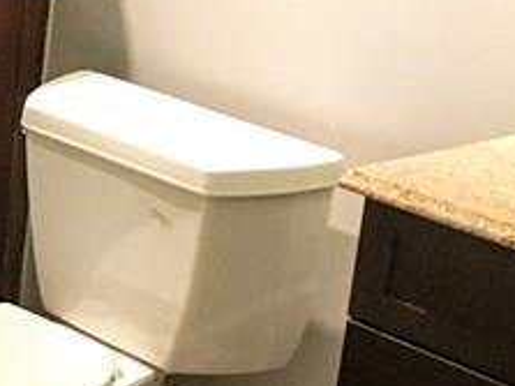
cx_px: -342
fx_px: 1978
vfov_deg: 11.1
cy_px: 86
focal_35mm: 133
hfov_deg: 13.6
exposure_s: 1/15
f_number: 2.2
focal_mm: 4.15
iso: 250
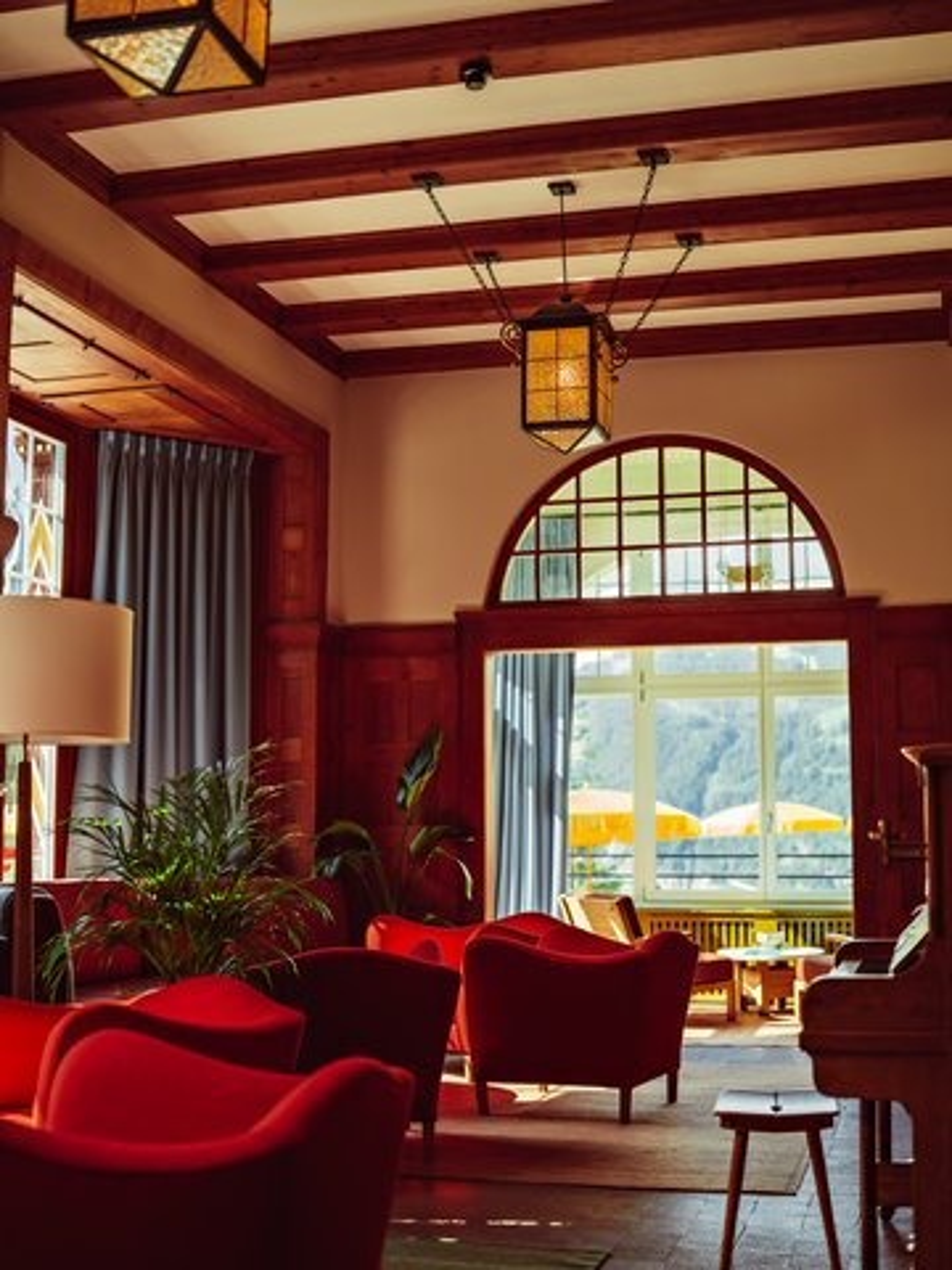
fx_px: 1613
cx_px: 476
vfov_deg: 42.9
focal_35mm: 44
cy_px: 635
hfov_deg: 32.9
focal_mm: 55
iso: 80
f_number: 2.8
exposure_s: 1/210
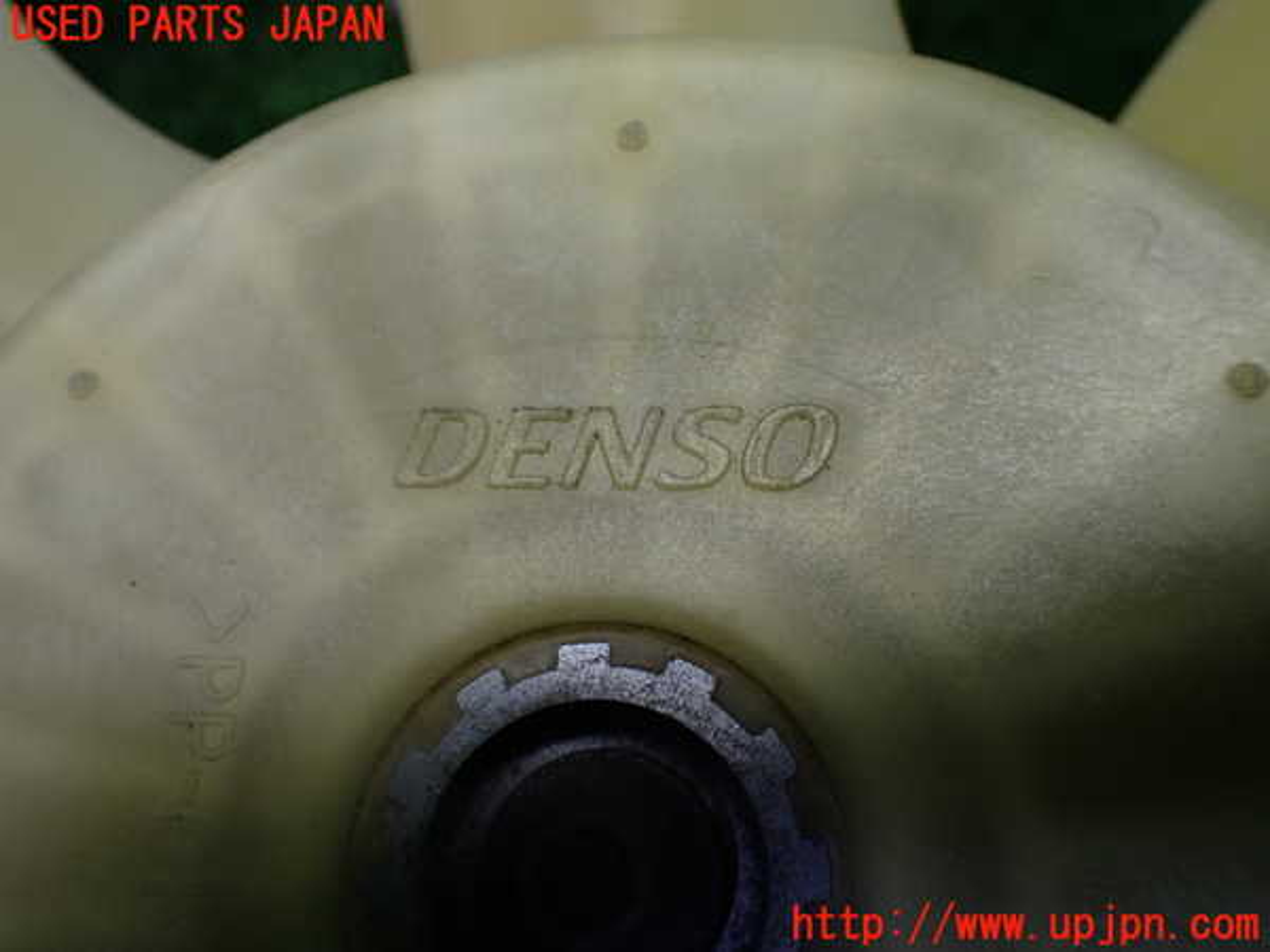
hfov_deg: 60.0
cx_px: 635
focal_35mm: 30
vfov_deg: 46.8
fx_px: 1101
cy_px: 476
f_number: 2.3
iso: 250
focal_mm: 5.4
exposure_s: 1/125
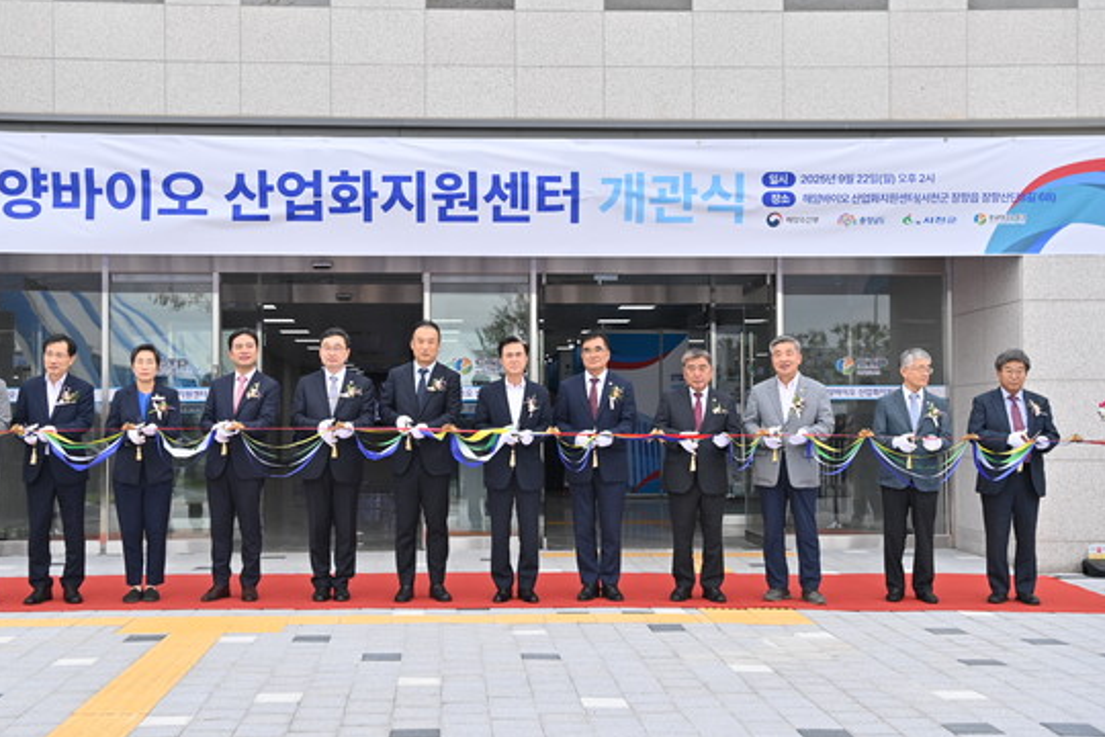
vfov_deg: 27.0
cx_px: 507
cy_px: 381
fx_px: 1535
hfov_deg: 39.6
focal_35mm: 50
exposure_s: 1/320
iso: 100
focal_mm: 45
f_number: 5
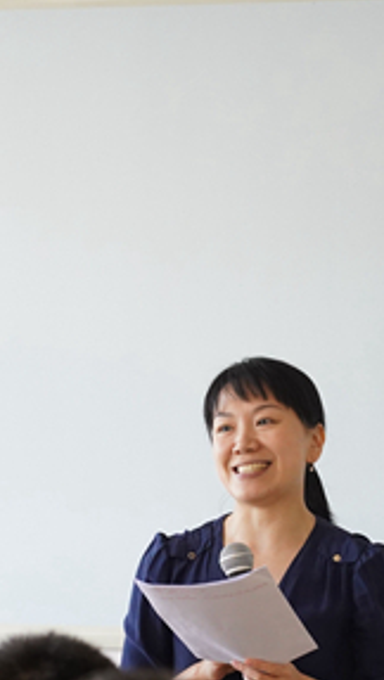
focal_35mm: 268
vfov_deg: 8.0
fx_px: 4838
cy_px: 468
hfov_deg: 4.5
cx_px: 90
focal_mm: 105
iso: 3200
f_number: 4.5
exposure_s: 1/200
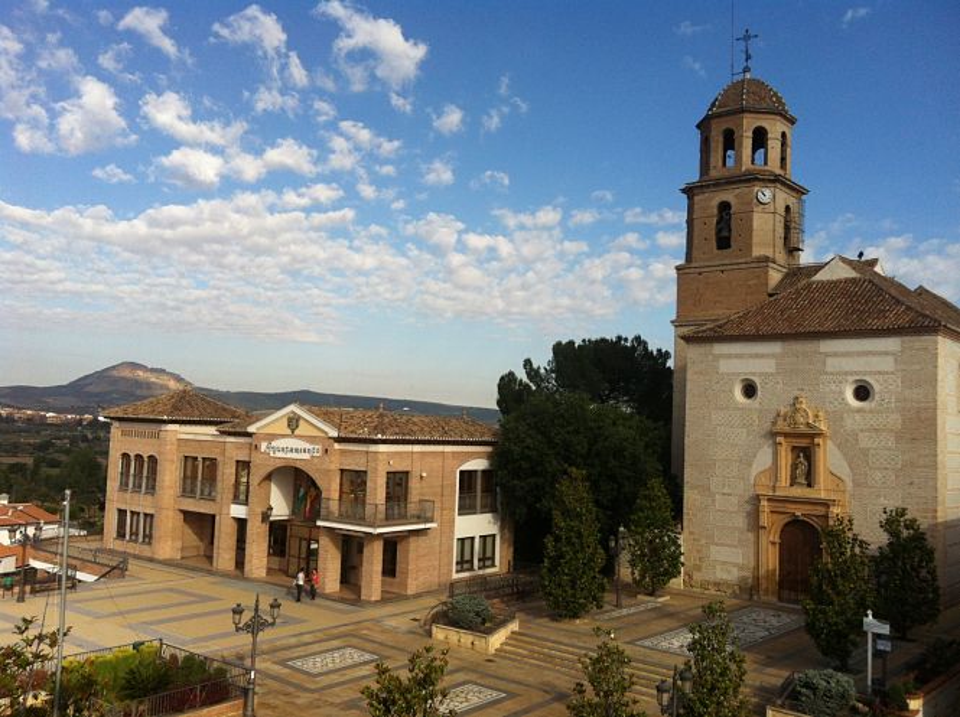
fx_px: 969
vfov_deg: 40.6
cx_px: 480
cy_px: 358
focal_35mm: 35
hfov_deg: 52.7
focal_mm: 3.85
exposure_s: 1/1774
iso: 80
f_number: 2.8
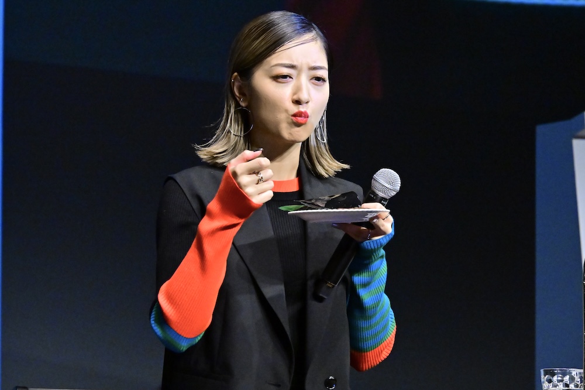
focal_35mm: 300
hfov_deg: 6.9
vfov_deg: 4.6
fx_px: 4873
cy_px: 195
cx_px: 292
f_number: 8
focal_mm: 200
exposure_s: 1/250
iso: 4000
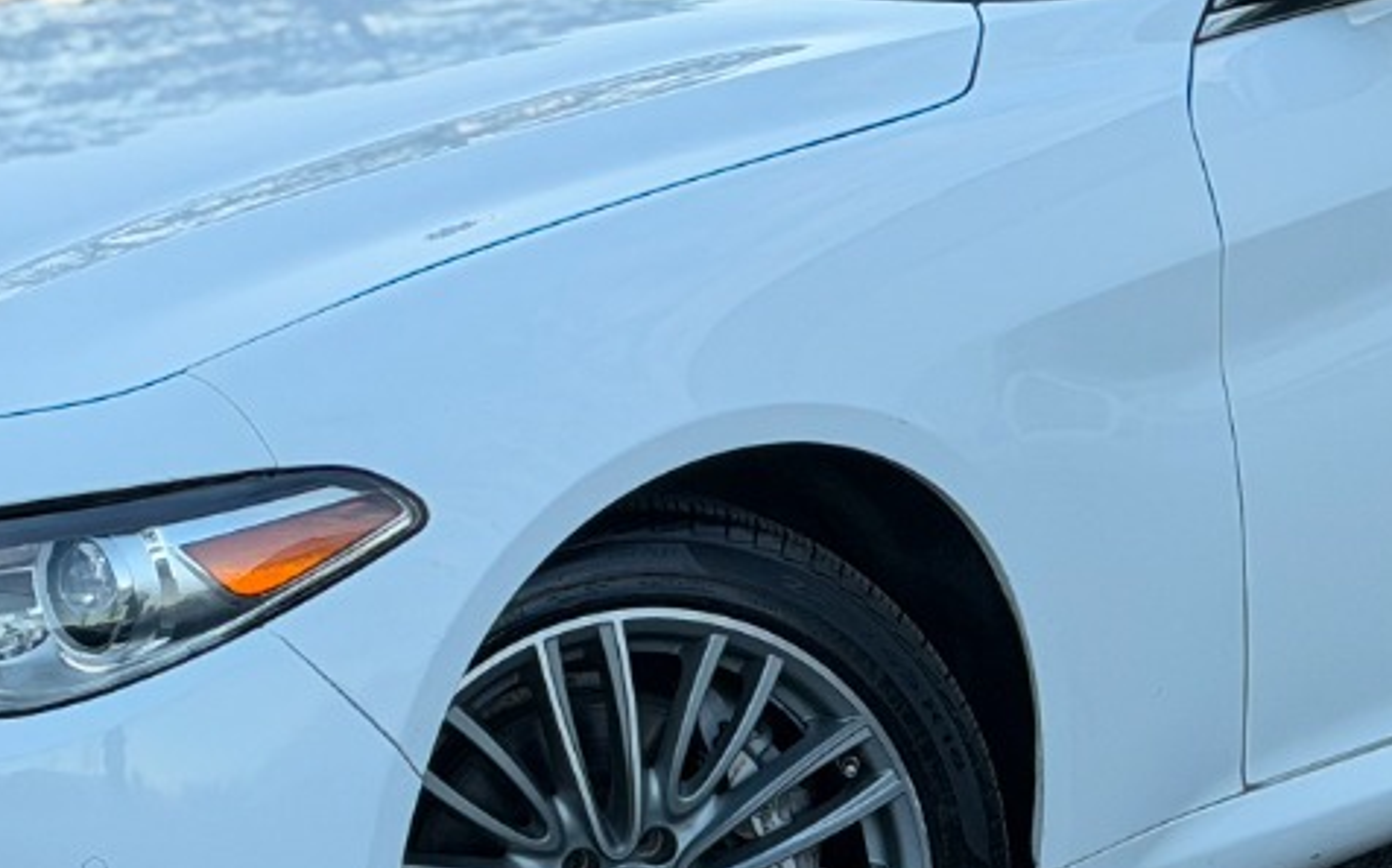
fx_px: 5839
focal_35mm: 154
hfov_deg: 13.6
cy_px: 245
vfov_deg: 8.5
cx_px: 772
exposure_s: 1/706
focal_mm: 6.76
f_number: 1.78
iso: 64
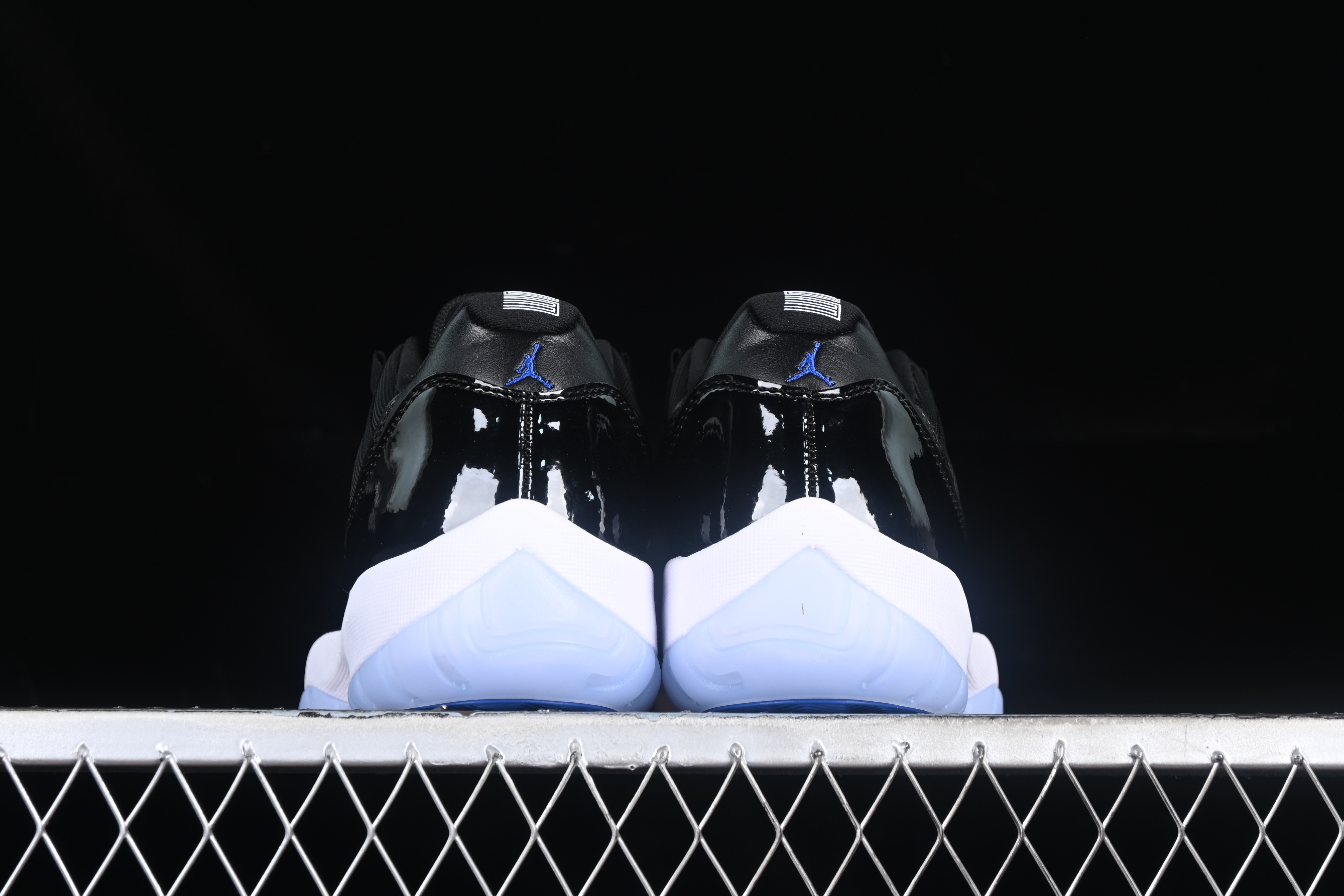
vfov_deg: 17.5
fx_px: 2912
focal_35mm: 78
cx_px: 660
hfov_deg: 26.0
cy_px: 432
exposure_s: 1/60
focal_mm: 50
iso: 160
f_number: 6.3
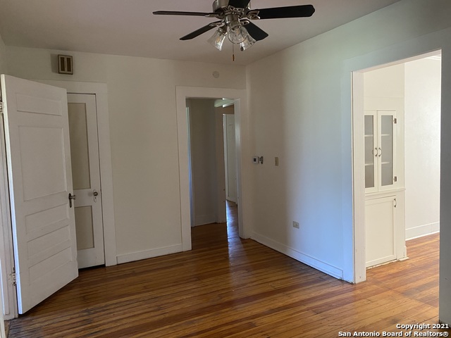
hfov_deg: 67.3
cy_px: 169
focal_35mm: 26
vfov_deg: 53.1
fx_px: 339
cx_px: 226
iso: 400
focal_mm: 4.25
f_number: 1.8
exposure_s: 1/60
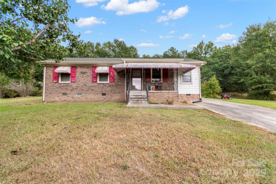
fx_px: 115
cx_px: 138
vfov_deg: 77.3
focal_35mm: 15
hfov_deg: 100.4
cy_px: 92
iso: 250
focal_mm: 10
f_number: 5.6
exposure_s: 1/100
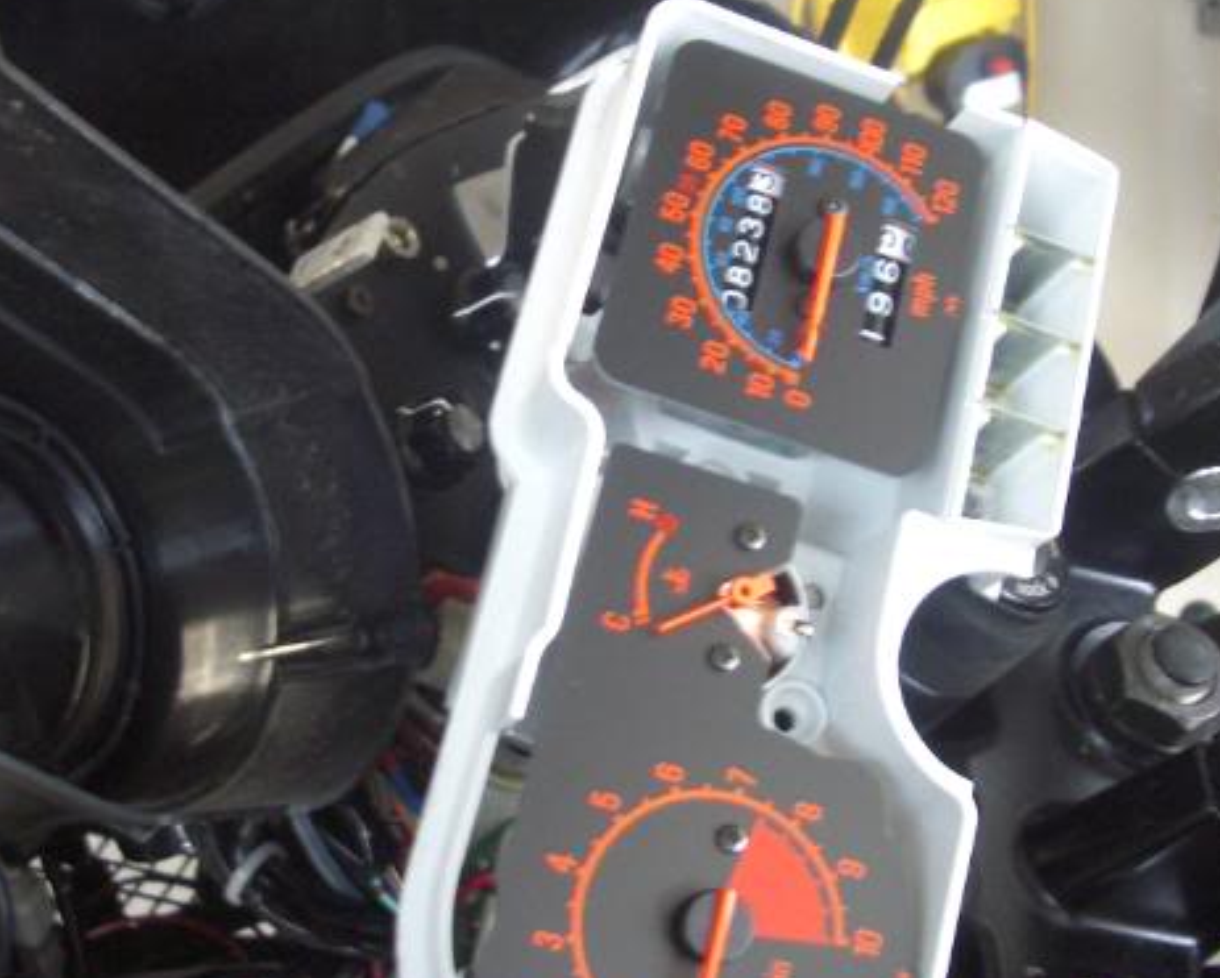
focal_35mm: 59
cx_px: 564
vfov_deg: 25.8
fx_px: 2132
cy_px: 414
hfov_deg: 31.9
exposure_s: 1/13
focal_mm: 5.8
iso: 100
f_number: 2.6
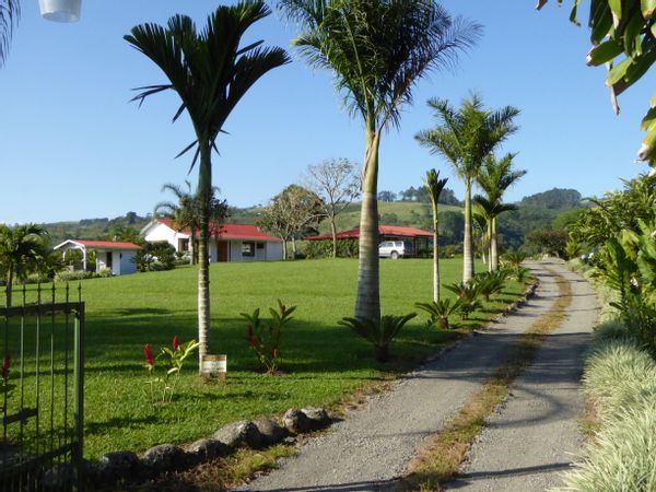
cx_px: 328
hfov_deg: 52.6
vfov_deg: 40.7
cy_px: 246
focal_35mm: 35
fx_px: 663
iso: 400
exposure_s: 1/2000
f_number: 4
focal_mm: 6.3
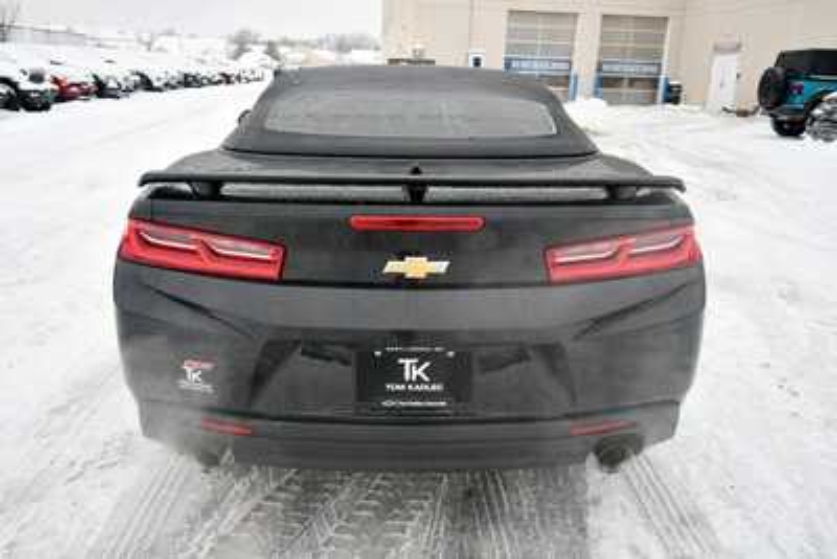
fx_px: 698
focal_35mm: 30
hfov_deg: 61.9
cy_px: 280
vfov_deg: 43.6
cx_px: 418
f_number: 5.6
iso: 220
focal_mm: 20
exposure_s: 1/250
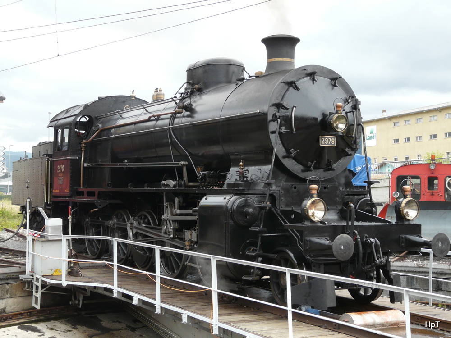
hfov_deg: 34.3
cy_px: 169
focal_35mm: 56
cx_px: 226
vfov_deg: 26.1
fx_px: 730
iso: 100
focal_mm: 9.2
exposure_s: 1/160
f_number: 4
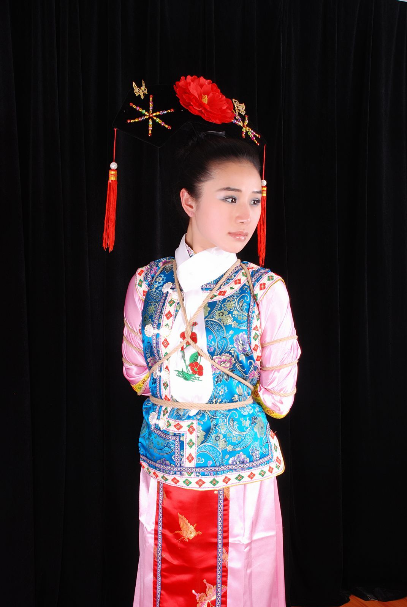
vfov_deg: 42.3
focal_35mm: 46
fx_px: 786
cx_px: 204
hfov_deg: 29.0
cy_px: 304
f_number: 11
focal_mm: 31
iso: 100
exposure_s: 1/8
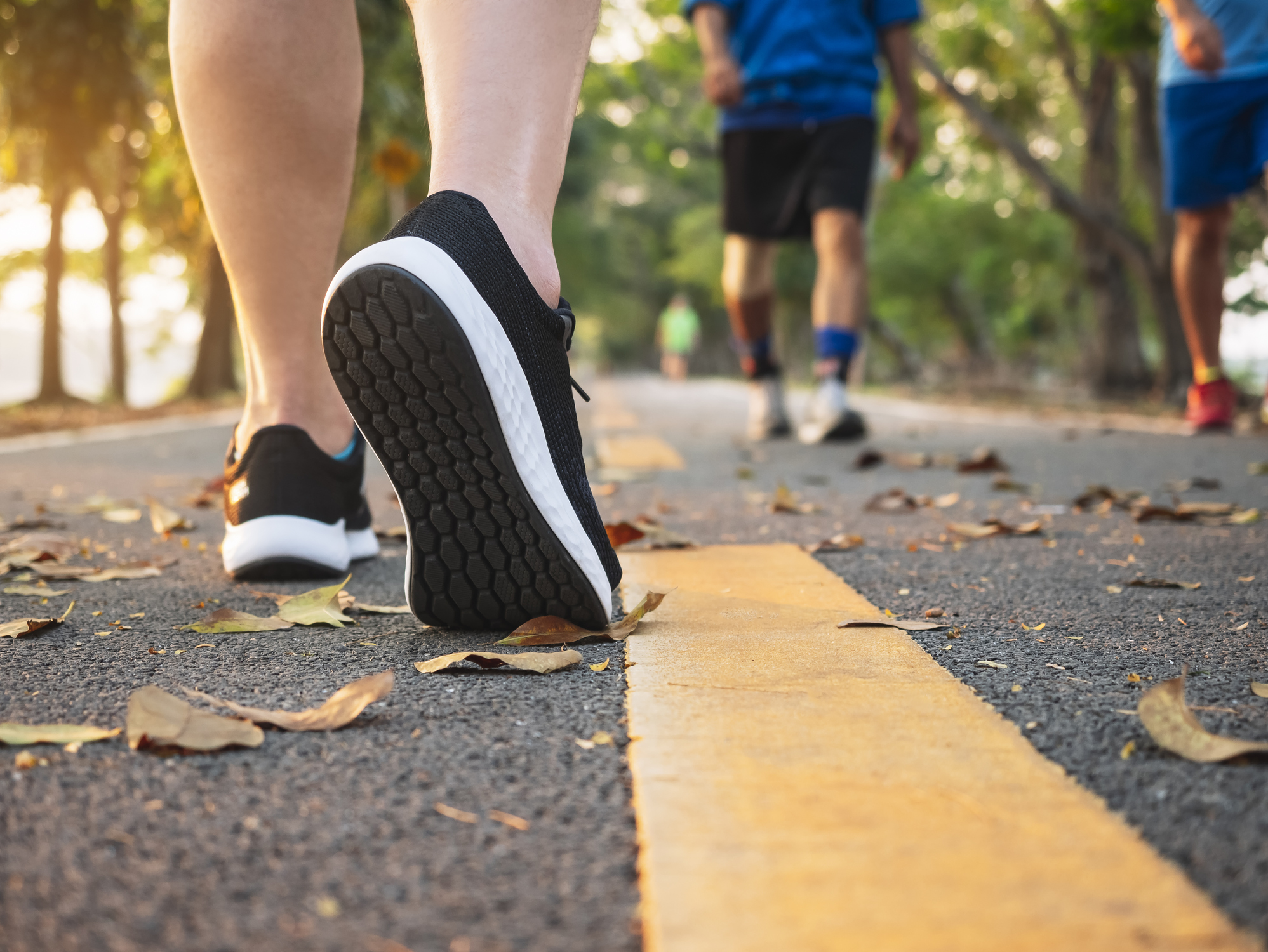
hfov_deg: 33.2
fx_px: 2126
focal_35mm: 58
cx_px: 634
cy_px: 476
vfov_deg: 25.3
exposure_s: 1/160
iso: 200
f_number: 2.8
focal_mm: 29
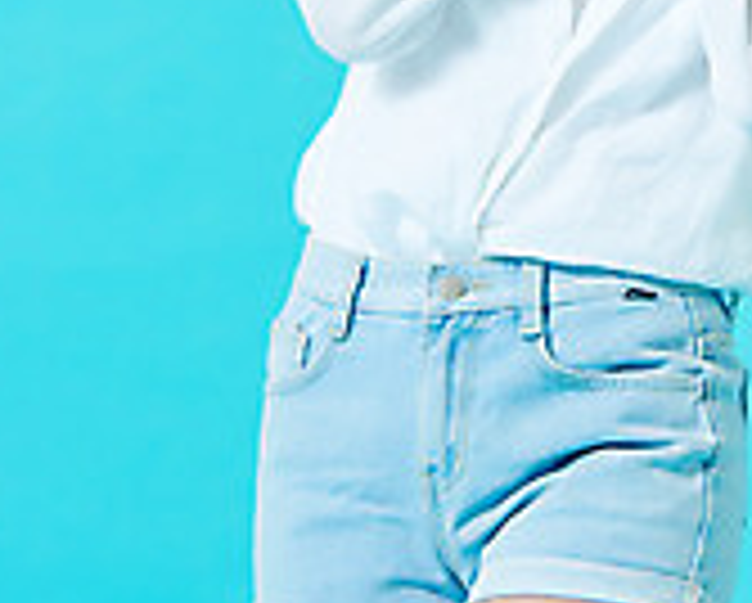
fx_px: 9269
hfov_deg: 4.6
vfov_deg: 3.7
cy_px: -171
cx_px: 534
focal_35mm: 416
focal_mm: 185
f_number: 16
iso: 100
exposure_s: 1/125
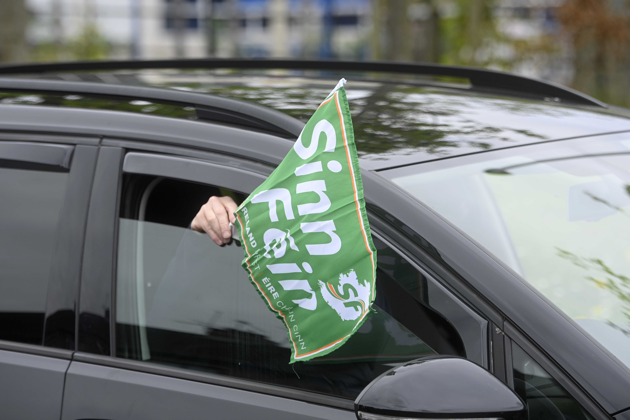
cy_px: 210
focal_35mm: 150
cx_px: 315
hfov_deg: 13.7
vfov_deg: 9.1
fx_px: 2625
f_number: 4.5
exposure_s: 1/1250
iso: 500
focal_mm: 150
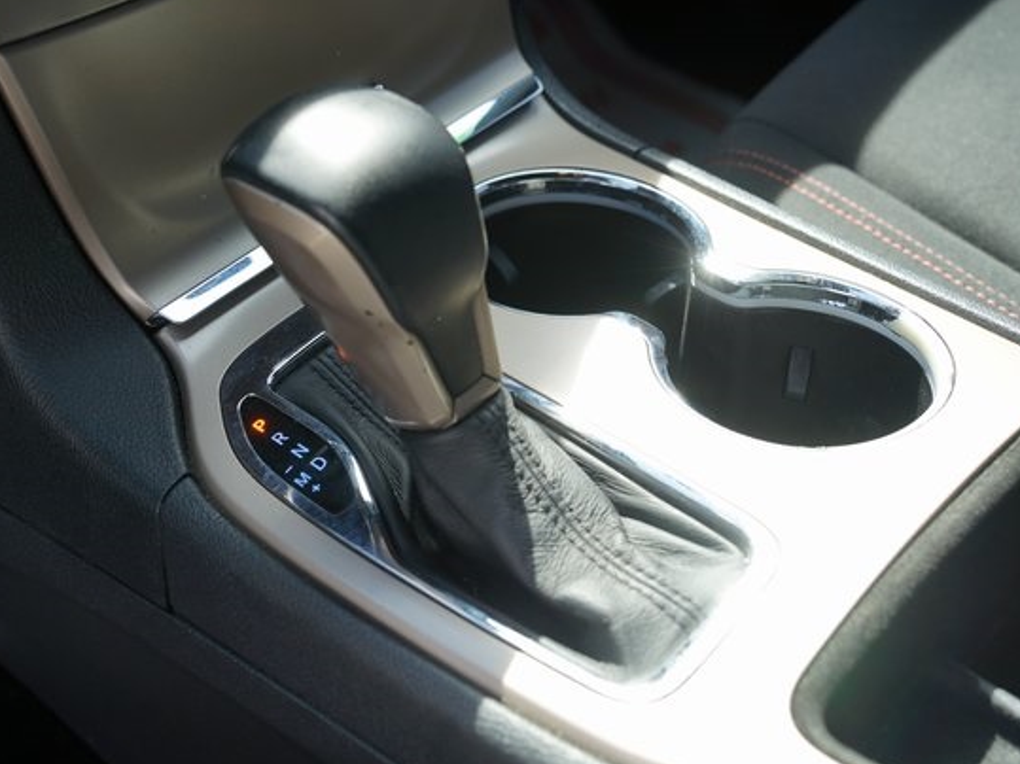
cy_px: 387
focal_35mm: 48
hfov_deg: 39.7
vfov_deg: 30.3
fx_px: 1414
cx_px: 494
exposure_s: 1/80
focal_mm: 42
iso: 100
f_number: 5.6
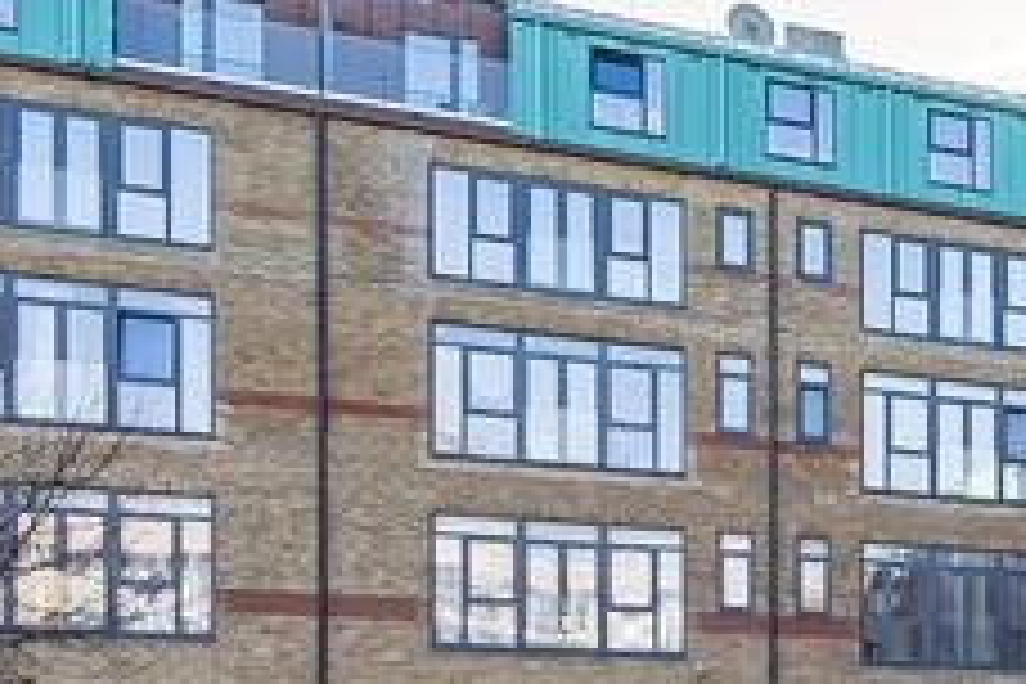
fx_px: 1539
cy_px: 313
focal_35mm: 54
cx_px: 1818
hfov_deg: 22.5
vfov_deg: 25.1
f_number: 9
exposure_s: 1/125
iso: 320
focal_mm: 12
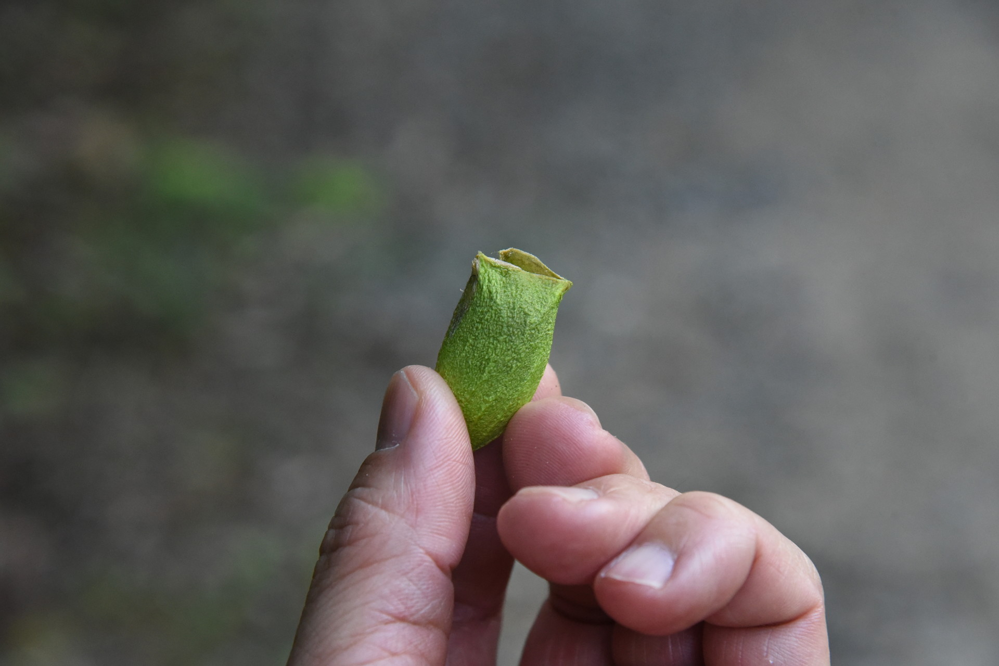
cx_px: 500
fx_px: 3330
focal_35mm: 120
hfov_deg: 17.1
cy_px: 333
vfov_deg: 11.4
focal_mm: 120
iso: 5000
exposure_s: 1/60
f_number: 8
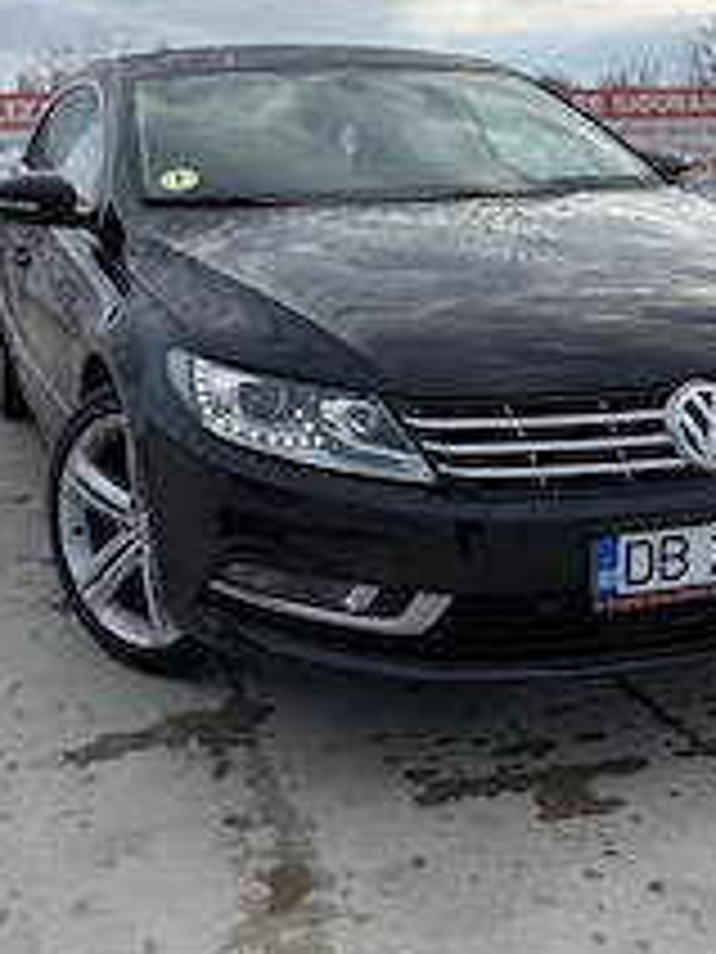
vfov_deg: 38.7
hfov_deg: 29.7
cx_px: 338
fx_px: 1351
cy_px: 369
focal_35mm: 49
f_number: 1.6
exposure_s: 1/4329
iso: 50
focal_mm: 5.96
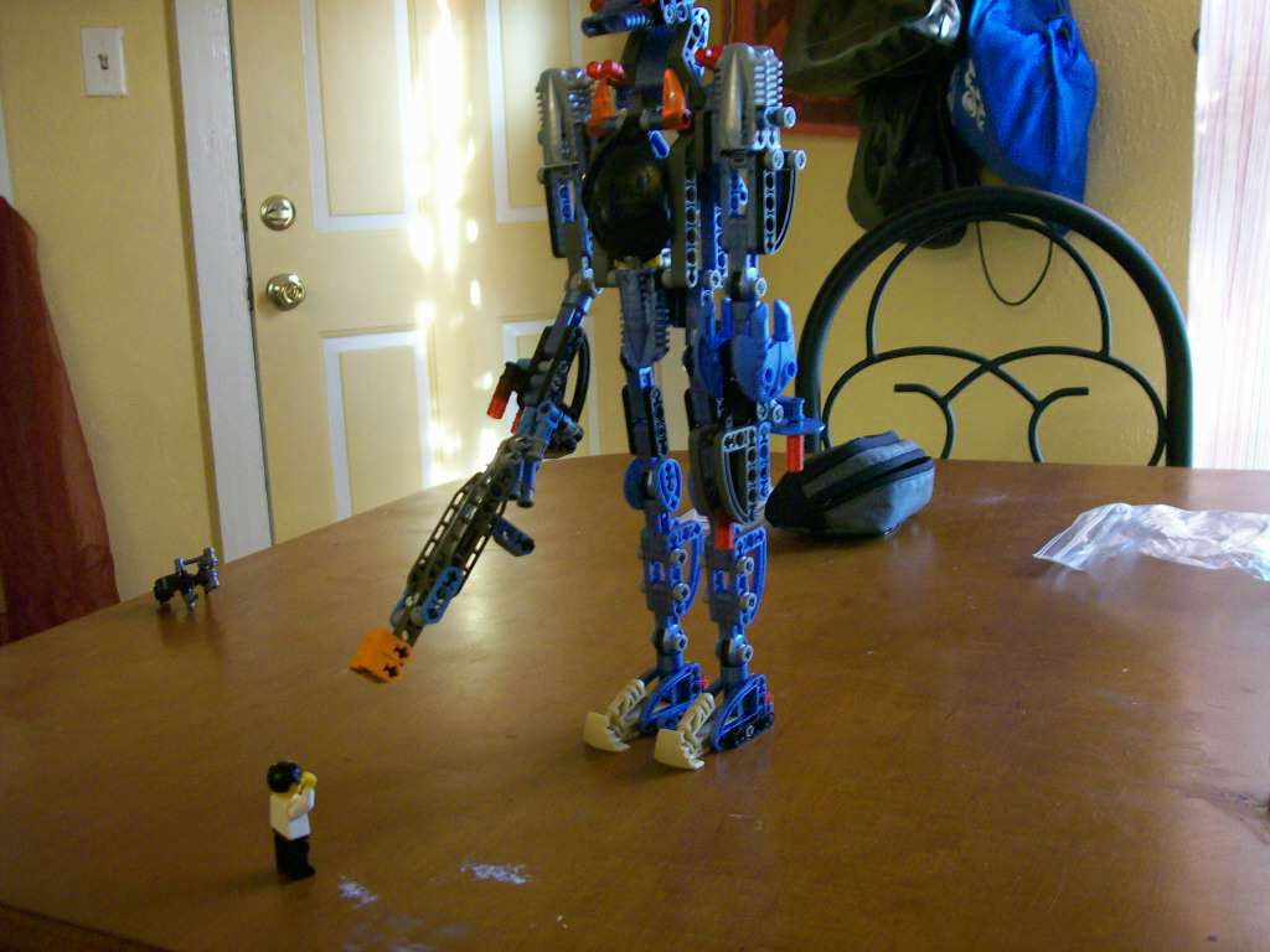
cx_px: 635
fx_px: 1321
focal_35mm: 36
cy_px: 476
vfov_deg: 39.7
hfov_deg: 51.4
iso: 160
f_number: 2.7
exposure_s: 1/8
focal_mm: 6
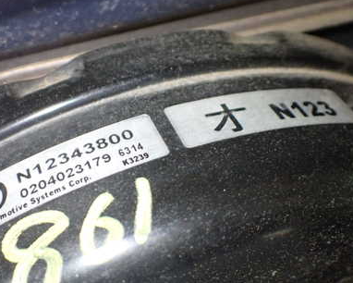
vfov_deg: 32.7
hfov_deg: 40.2
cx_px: 153
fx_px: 481
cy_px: 167
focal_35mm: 46
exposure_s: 1/60
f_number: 2.3
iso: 800
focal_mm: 5.4
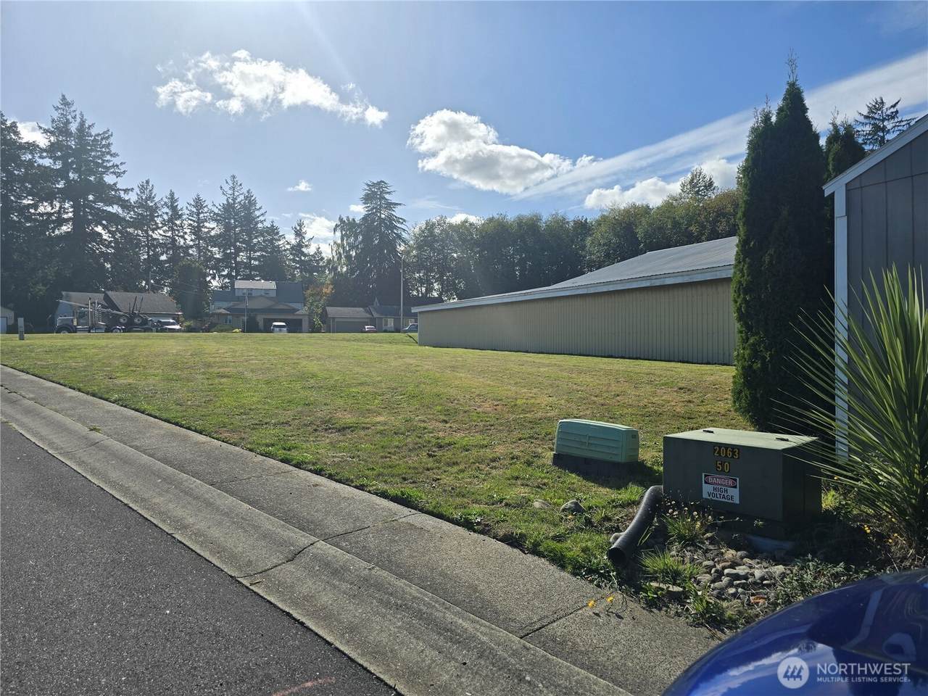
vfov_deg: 58.9
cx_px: 464
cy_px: 348
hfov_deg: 73.9
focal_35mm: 23
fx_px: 617
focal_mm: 6.3
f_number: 1.7
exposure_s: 1/1829
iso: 12
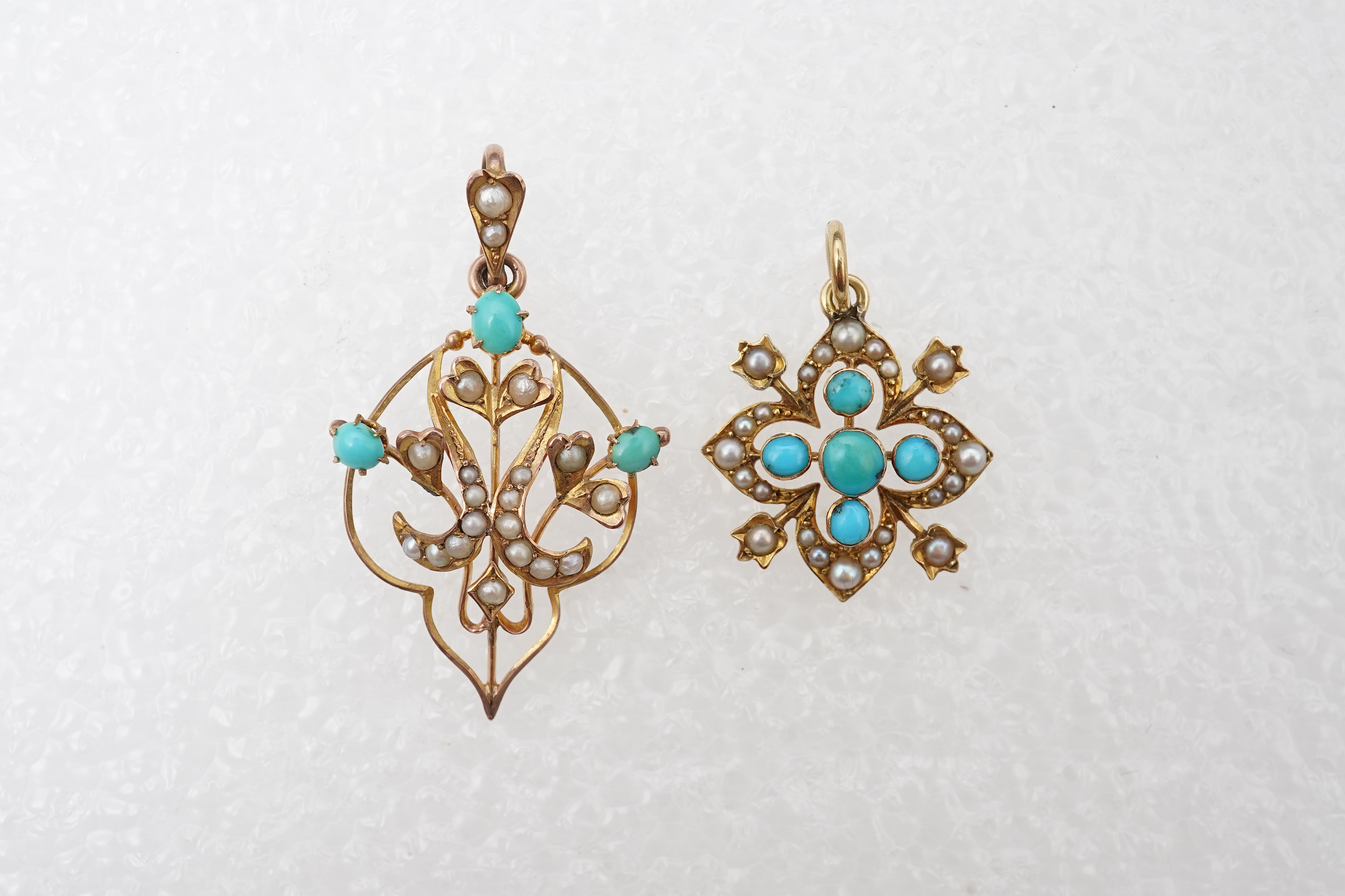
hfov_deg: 43.6
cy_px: 448
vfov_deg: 29.9
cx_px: 672
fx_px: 1681
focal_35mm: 45
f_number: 16
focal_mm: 30
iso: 640
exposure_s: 1/125
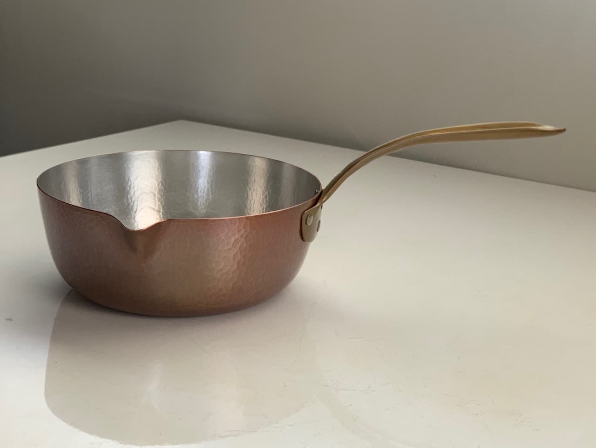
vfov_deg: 28.1
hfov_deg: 36.8
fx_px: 896
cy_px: 224
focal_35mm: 52
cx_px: 298
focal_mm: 6
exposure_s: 1/60
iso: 125
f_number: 2.4
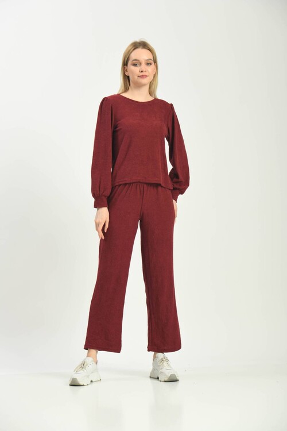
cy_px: 216
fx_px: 1256
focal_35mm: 105
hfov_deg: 13.0
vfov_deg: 19.5
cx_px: 144
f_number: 6.3
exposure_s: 1/160
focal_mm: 105
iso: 100
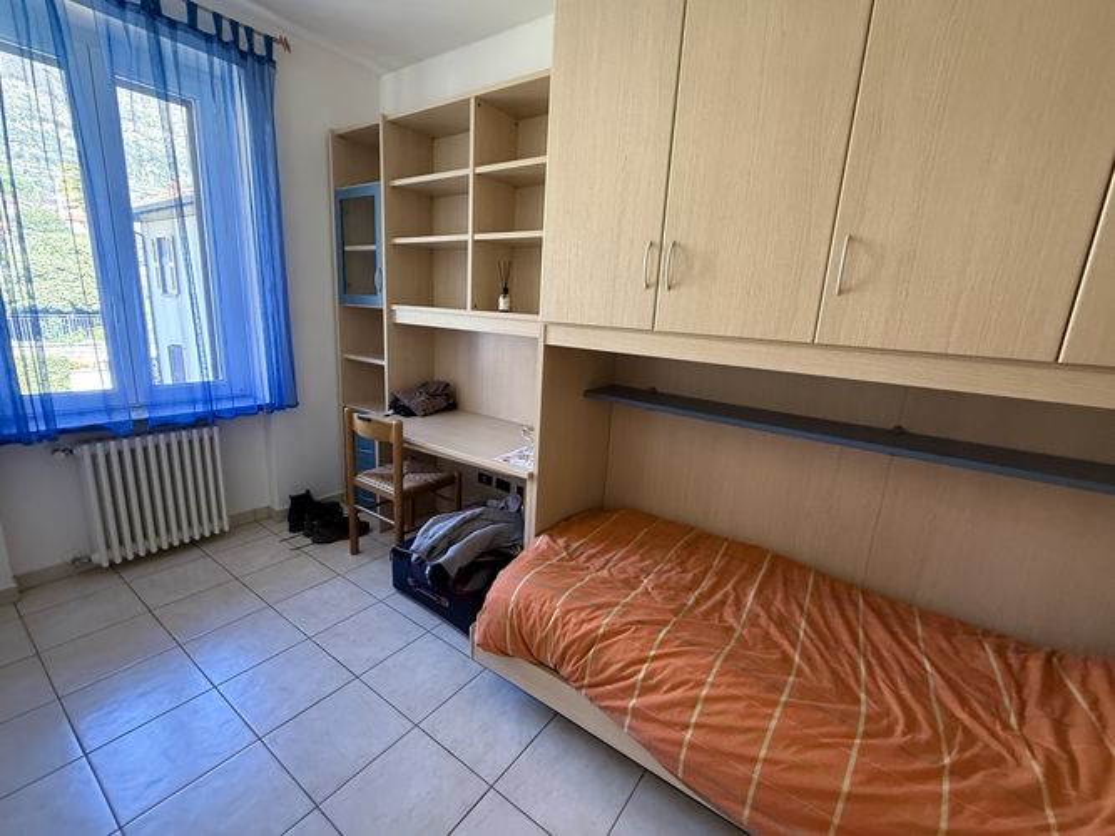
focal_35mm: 14
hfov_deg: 102.1
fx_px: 451
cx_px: 558
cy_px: 418
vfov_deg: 85.7
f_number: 2.2
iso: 500
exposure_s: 1/60
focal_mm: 2.22
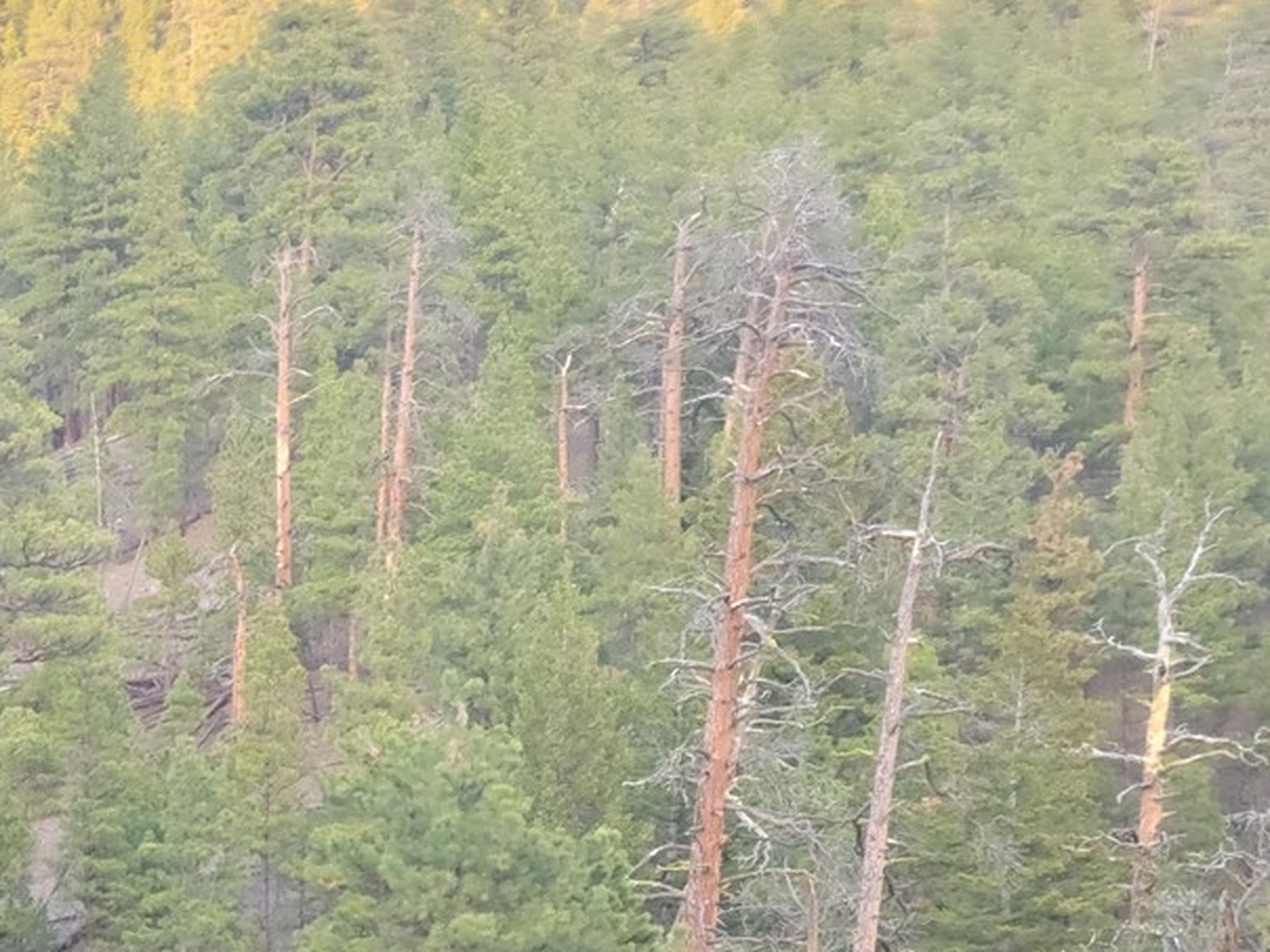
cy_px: 1503
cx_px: -746
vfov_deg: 14.4
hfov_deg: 18.0
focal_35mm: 95
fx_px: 3485
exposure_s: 1/60
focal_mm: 5.9
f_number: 2
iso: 160
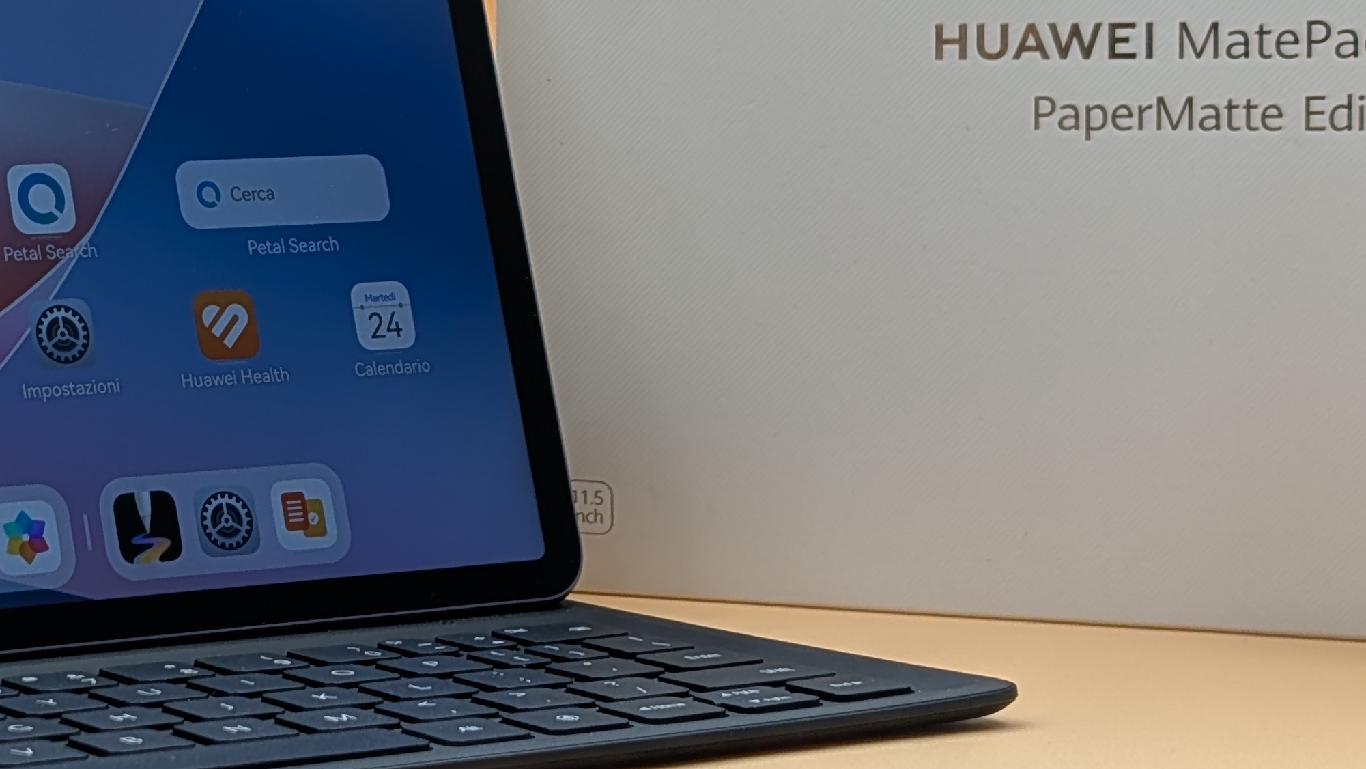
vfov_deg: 11.1
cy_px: 300
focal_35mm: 109
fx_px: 3948
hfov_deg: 19.2
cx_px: 102
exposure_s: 1/92
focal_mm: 6.9
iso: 21
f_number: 1.68
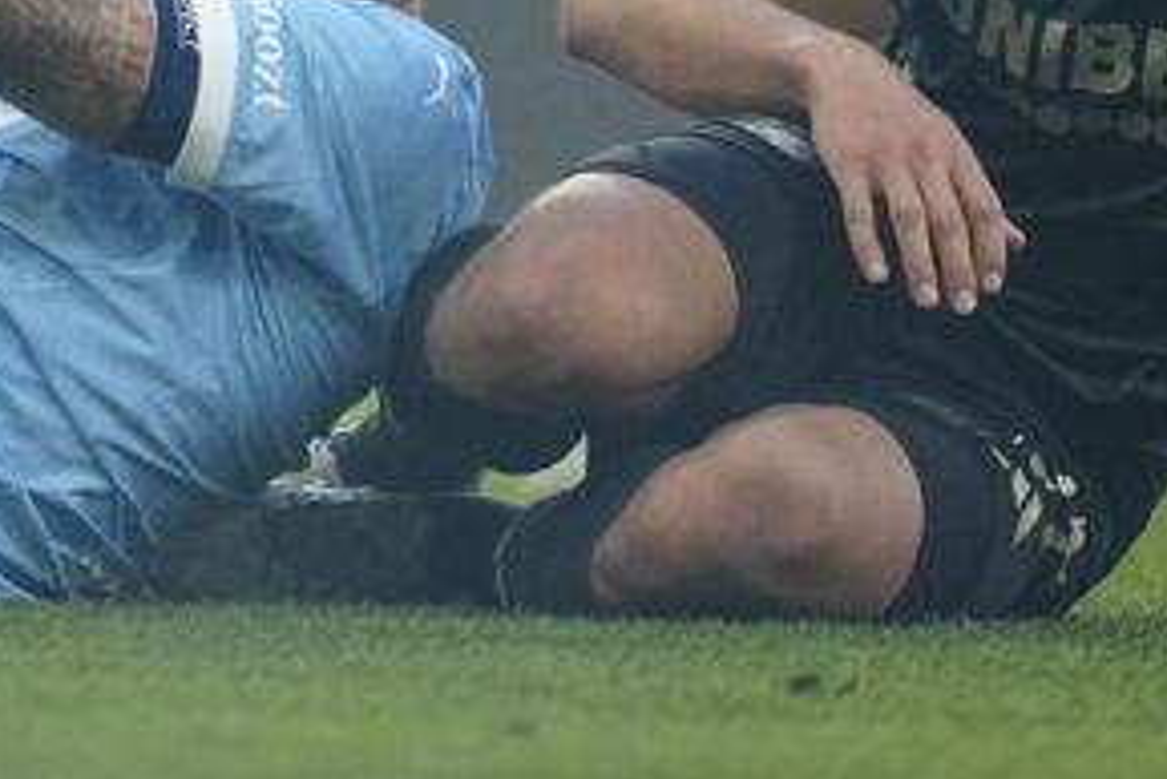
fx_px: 45988
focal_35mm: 1418
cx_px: 234
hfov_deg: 1.5
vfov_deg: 1.0
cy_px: -248
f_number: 2.8
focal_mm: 400
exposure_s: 1/4000
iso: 2000
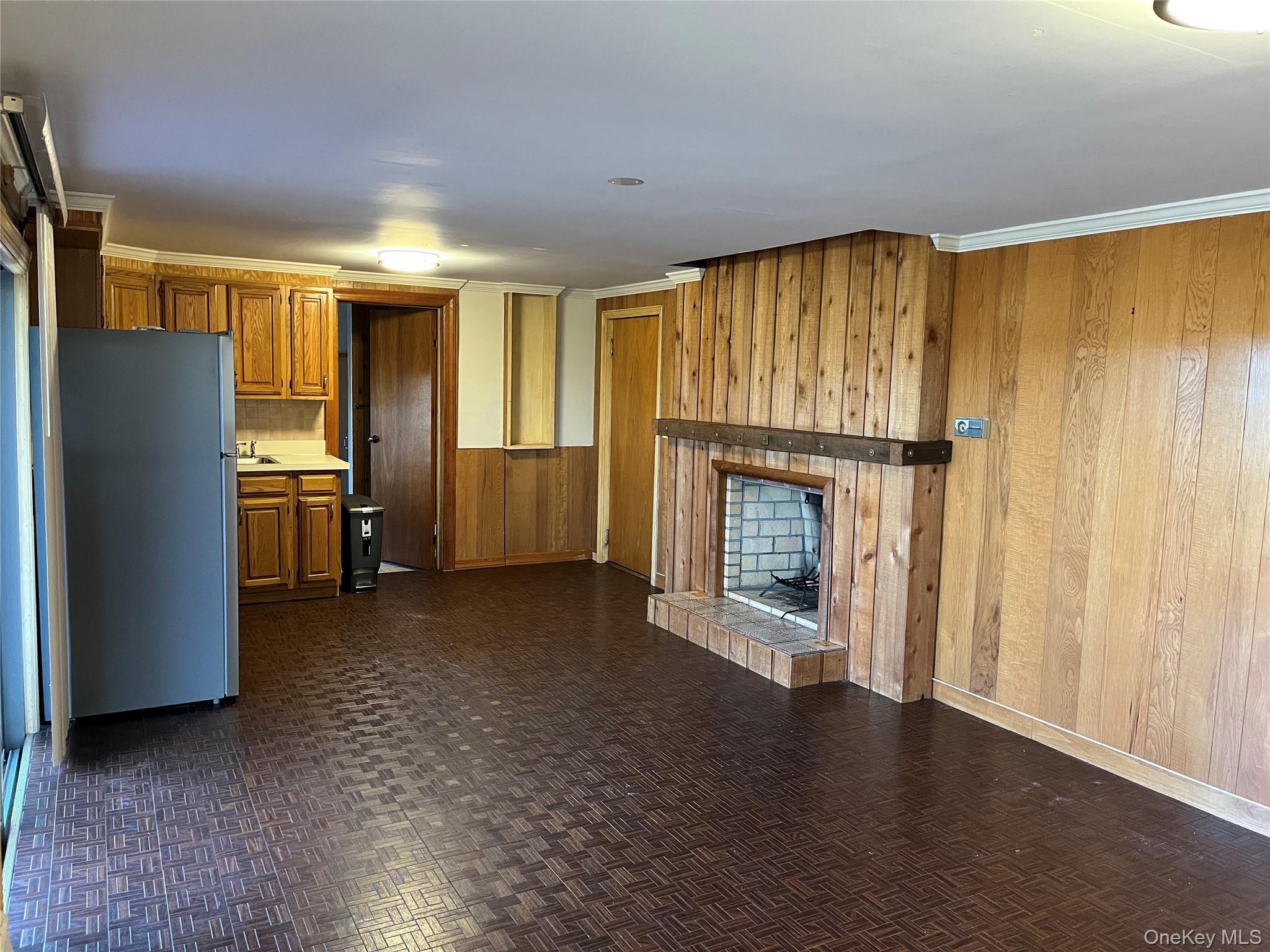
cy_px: 476
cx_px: 635
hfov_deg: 67.3
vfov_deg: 53.1
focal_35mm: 26
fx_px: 954
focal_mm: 5.1
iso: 400
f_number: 1.6
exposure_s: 1/60
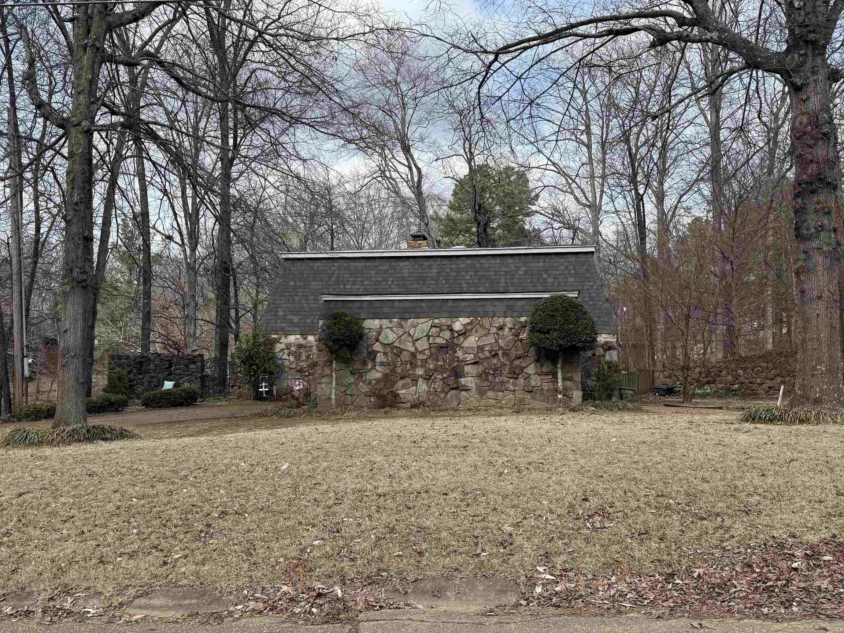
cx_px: 406
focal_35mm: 32
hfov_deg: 56.8
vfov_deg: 44.2
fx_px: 780
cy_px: 321
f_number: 1.78
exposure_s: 1/3021
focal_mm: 6.76
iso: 80
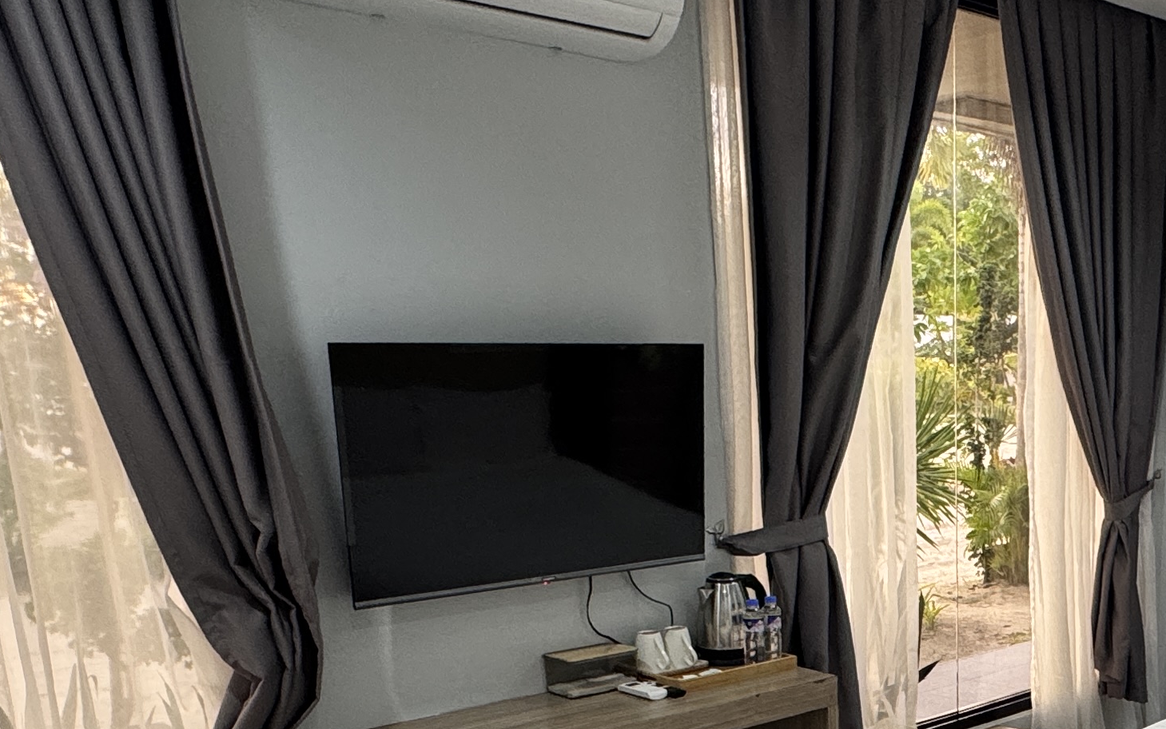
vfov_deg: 28.9
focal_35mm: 41
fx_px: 1303
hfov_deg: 46.0
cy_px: 757
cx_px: 913
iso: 200
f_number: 2.2
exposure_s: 1/120
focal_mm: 2.22
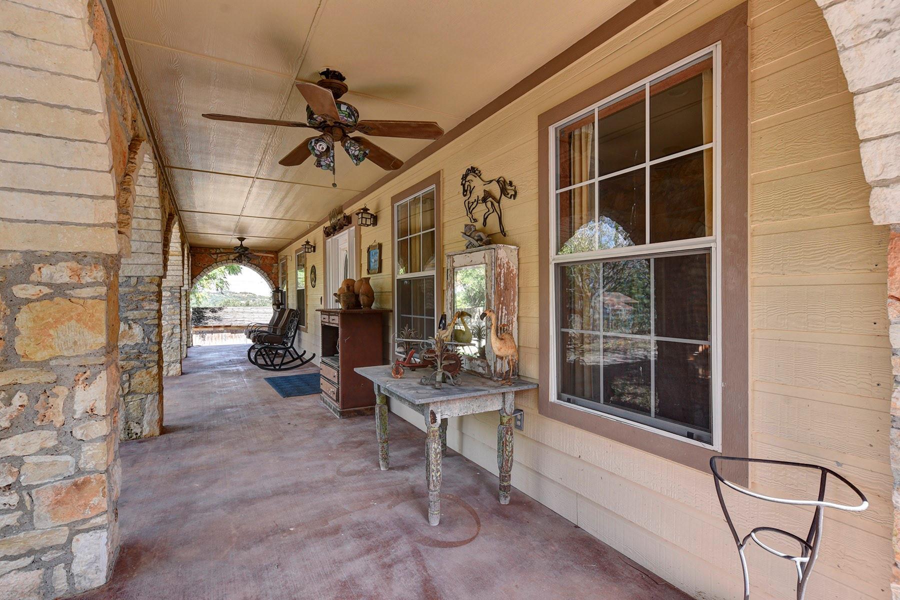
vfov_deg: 70.4
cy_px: 300
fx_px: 425
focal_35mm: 17
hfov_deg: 93.3
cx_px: 450
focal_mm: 17
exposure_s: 1/200
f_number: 7.1
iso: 320
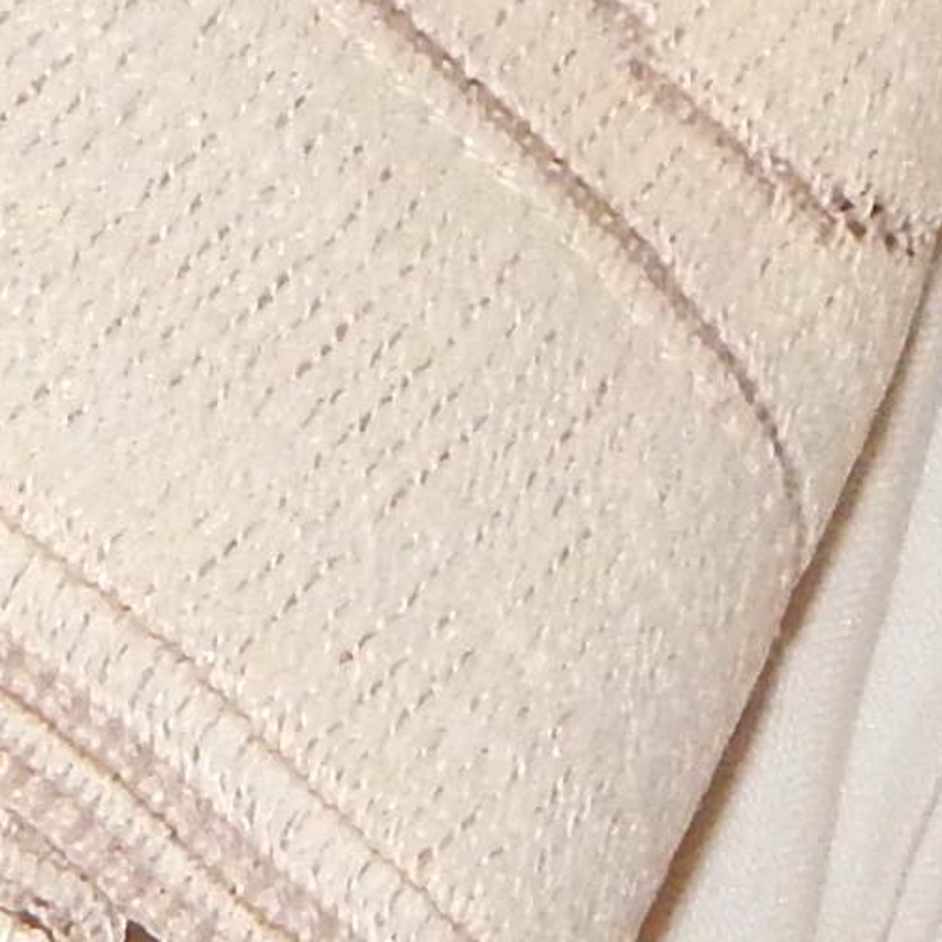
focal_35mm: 284
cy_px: -1340
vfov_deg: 5.9
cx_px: -593
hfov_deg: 6.1
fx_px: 8744
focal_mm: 6.1
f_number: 3.3
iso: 200
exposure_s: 1/30
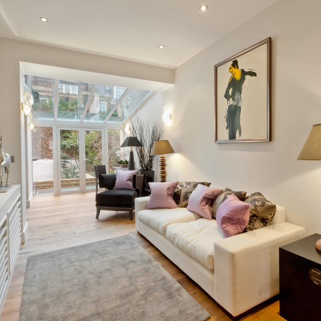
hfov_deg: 72.1
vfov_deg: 72.1
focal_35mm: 21
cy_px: 151
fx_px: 220
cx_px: 170
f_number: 13
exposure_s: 1/2.5
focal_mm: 15
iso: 200
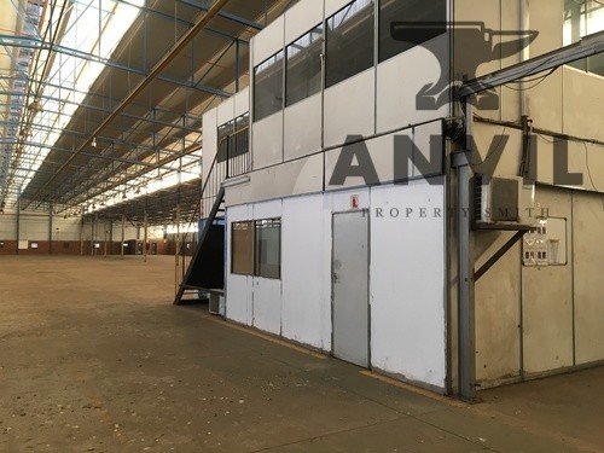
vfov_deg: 48.2
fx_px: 506
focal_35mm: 29
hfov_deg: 61.7
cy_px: 226
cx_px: 302
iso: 80
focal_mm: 4.15
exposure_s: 1/33
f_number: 2.2
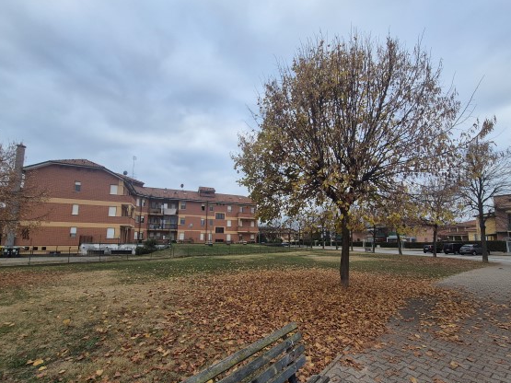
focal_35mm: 15
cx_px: 267
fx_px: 221
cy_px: 216
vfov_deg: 81.3
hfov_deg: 98.1
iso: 50
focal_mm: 1.74
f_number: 2.2
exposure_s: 1/244
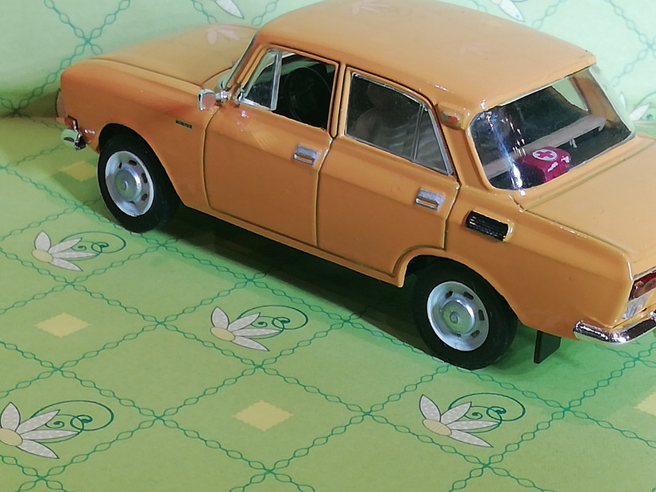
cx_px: 398
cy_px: 256
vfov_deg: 17.6
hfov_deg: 23.2
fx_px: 1591
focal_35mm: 84
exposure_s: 1/33.3
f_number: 2.2
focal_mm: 3.46
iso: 100
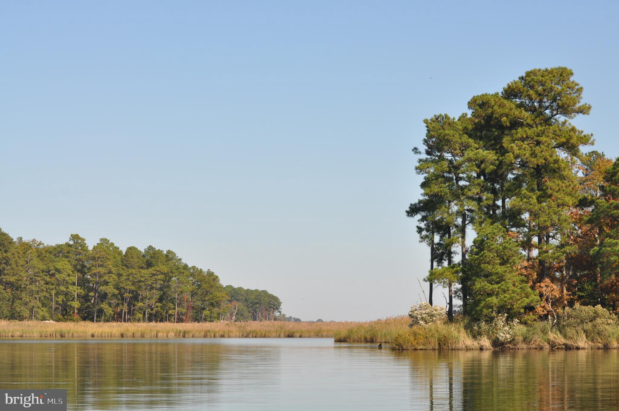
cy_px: 206
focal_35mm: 105
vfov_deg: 13.0
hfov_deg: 19.5
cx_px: 310
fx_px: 1803
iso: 200
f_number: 10
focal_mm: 70
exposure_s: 1/400
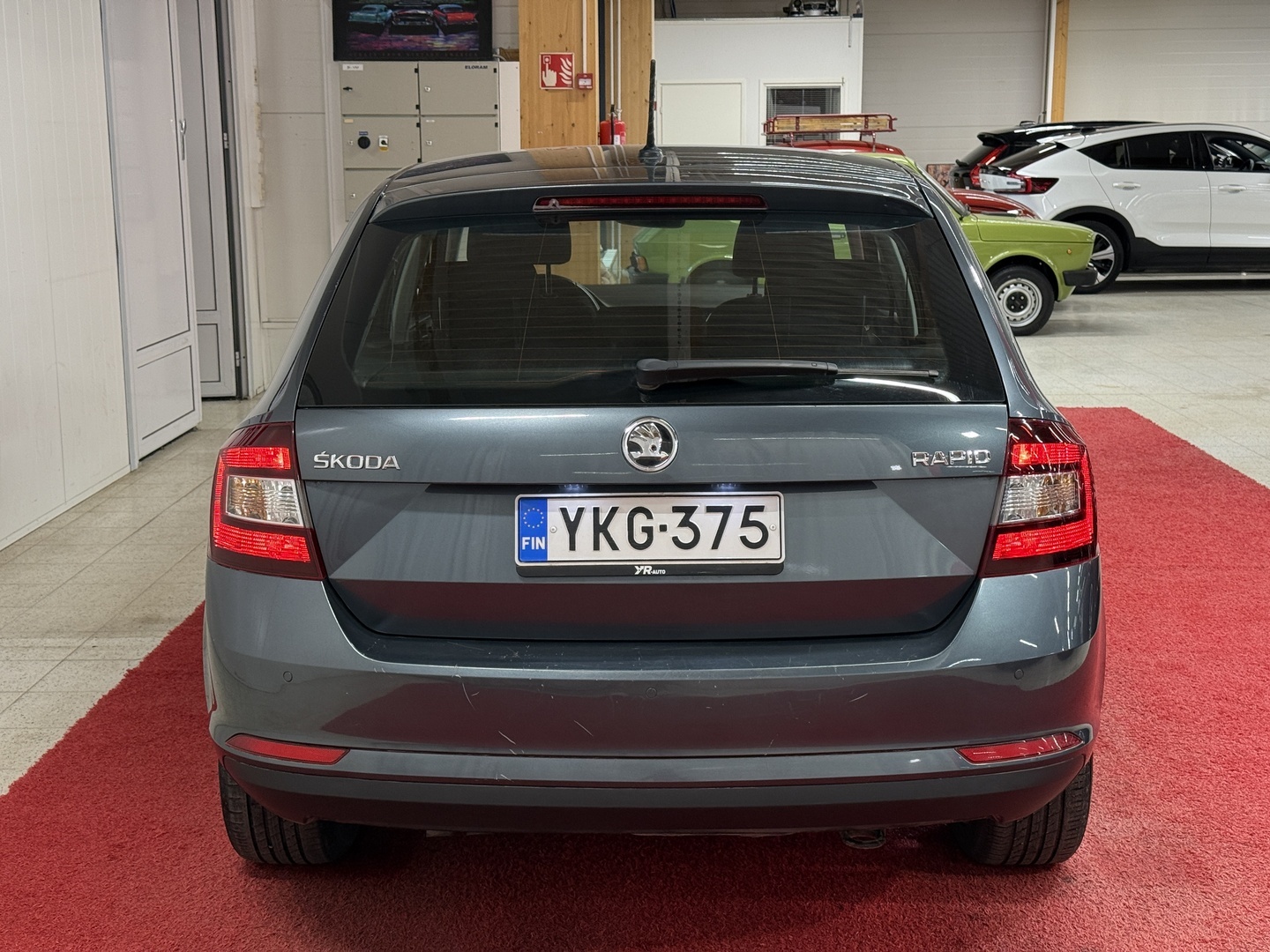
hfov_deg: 39.7
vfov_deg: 30.3
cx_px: 635
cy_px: 476
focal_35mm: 48
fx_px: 1761
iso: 100
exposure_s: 1/84
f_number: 1.78
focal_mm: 6.76
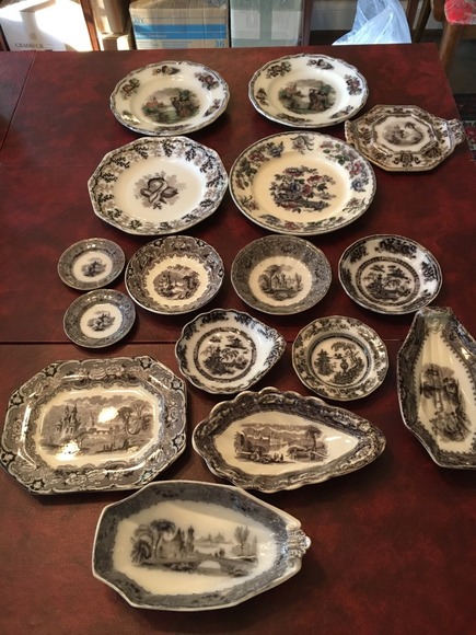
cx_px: 238
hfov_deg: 48.2
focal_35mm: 29
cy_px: 318
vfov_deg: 61.7
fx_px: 532
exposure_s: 1/30
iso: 160
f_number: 2.2
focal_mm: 4.15
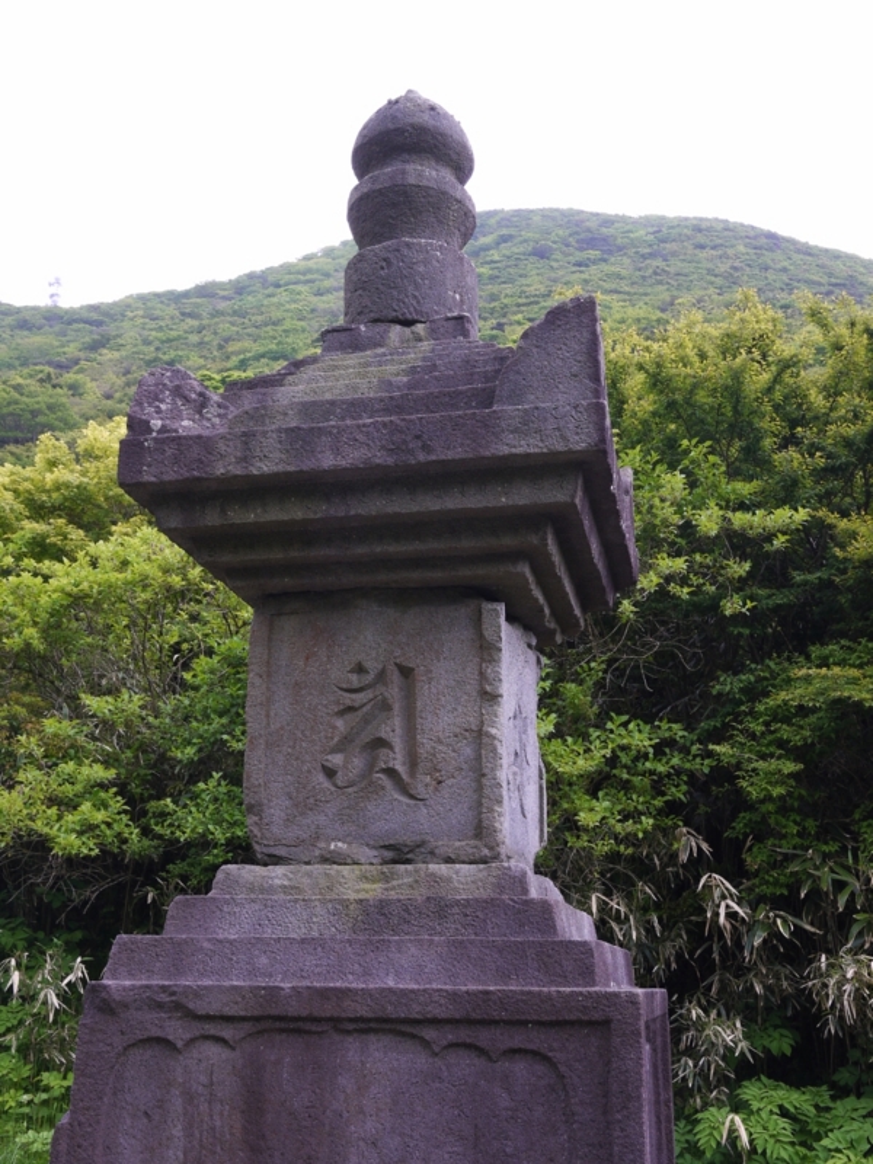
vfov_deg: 46.8
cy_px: 582
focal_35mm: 40
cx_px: 436
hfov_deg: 36.0
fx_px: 1345
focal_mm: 20
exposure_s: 1/100
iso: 200
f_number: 7.1
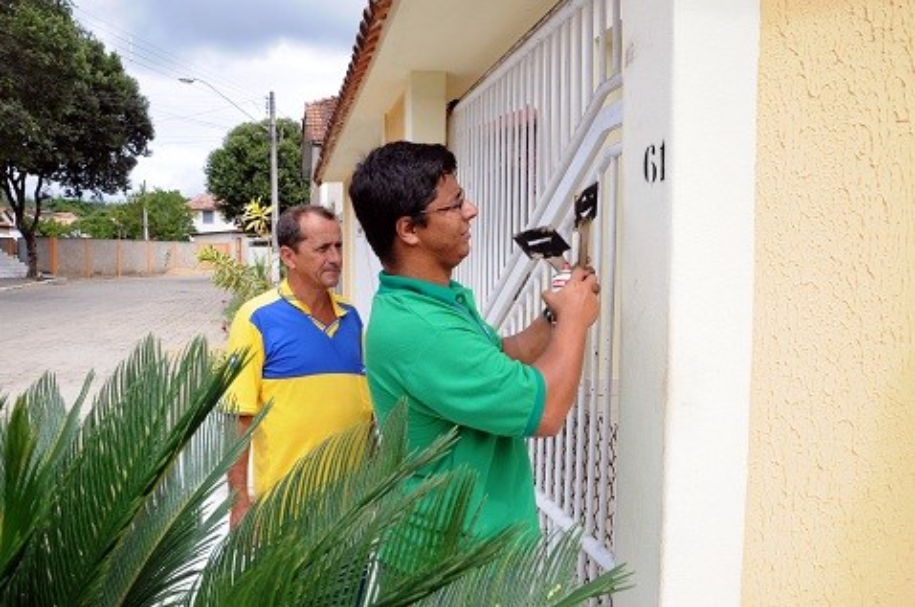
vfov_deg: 41.6
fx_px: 799
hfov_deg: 59.6
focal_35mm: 32
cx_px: 458
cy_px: 304
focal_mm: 21
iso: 200
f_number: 10
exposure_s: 1/125
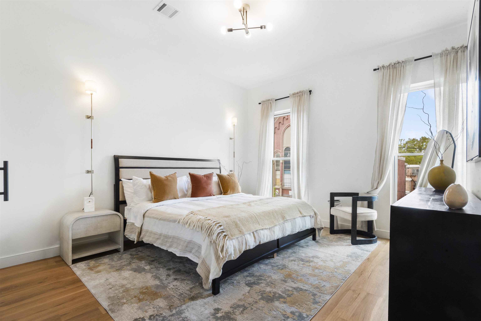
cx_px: 240
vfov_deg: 73.8
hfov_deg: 96.7
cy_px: 160
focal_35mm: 16
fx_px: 214
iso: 400
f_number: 16
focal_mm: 16
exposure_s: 1/5
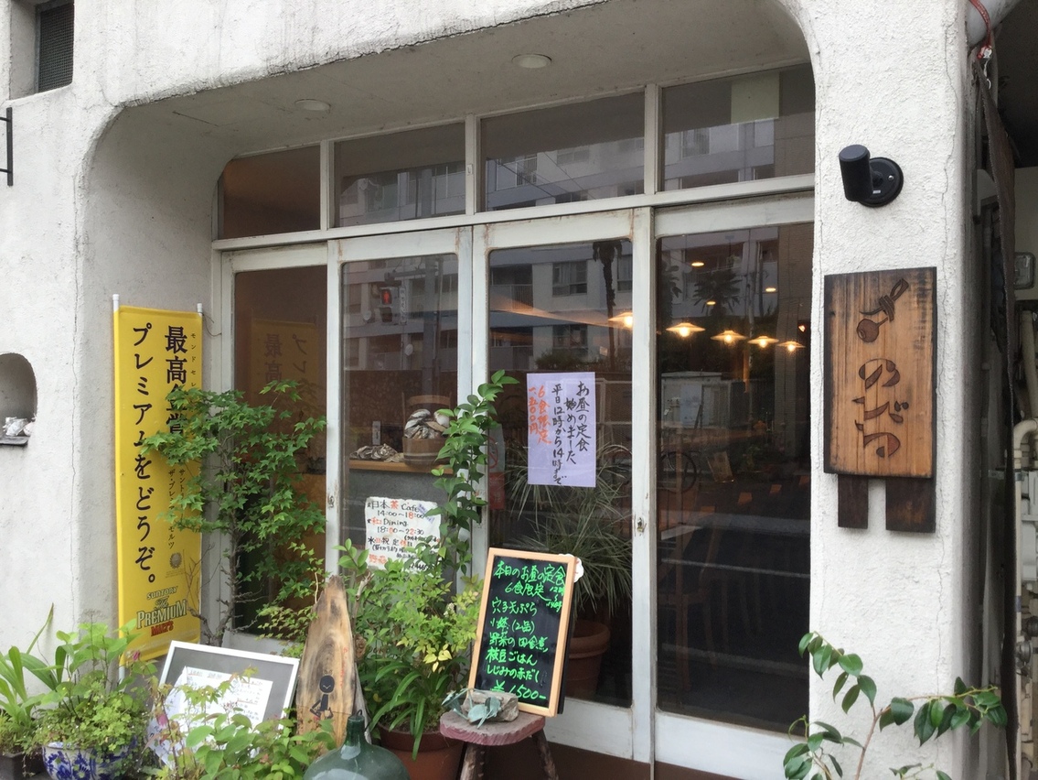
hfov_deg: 58.3
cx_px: 519
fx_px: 930
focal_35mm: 31
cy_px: 390
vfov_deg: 45.5
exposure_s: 1/120
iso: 32
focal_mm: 3.3
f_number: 2.4
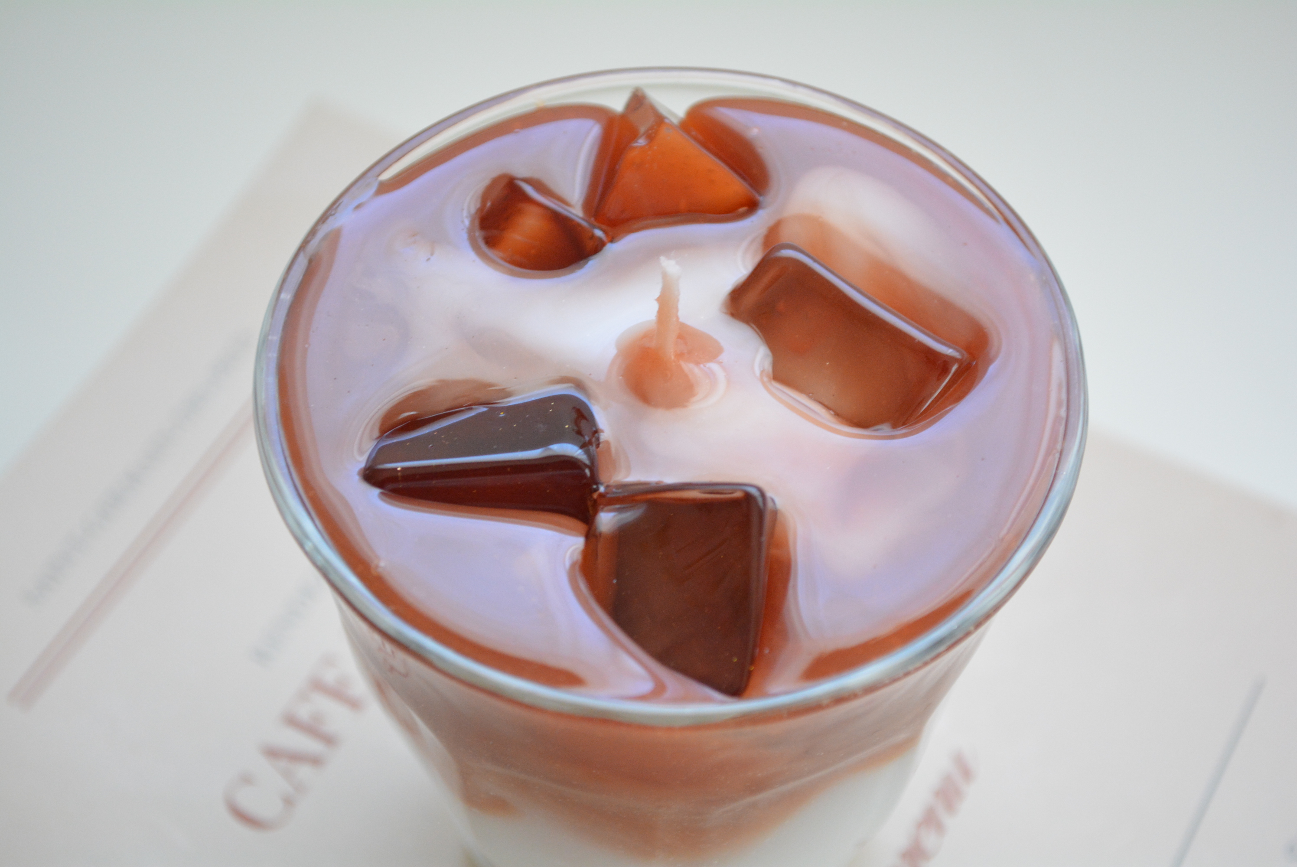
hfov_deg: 28.1
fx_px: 2596
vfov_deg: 19.0
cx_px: 648
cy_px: 434
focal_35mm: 72
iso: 1600
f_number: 5.6
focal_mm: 48
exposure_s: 1/50
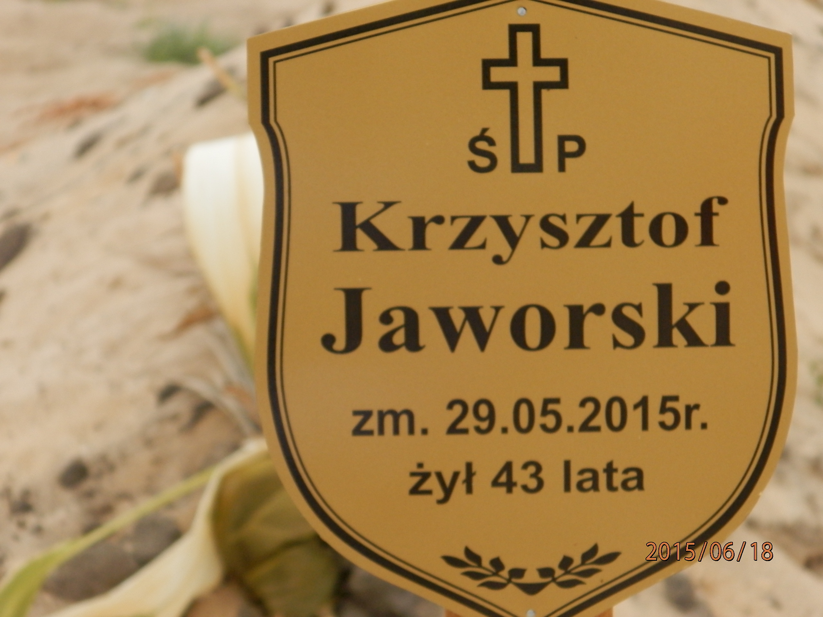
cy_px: 308
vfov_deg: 4.4
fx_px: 7965
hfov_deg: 5.9
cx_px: 412
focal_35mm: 335
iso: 200
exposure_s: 1/160
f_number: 5.6
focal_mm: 59.8
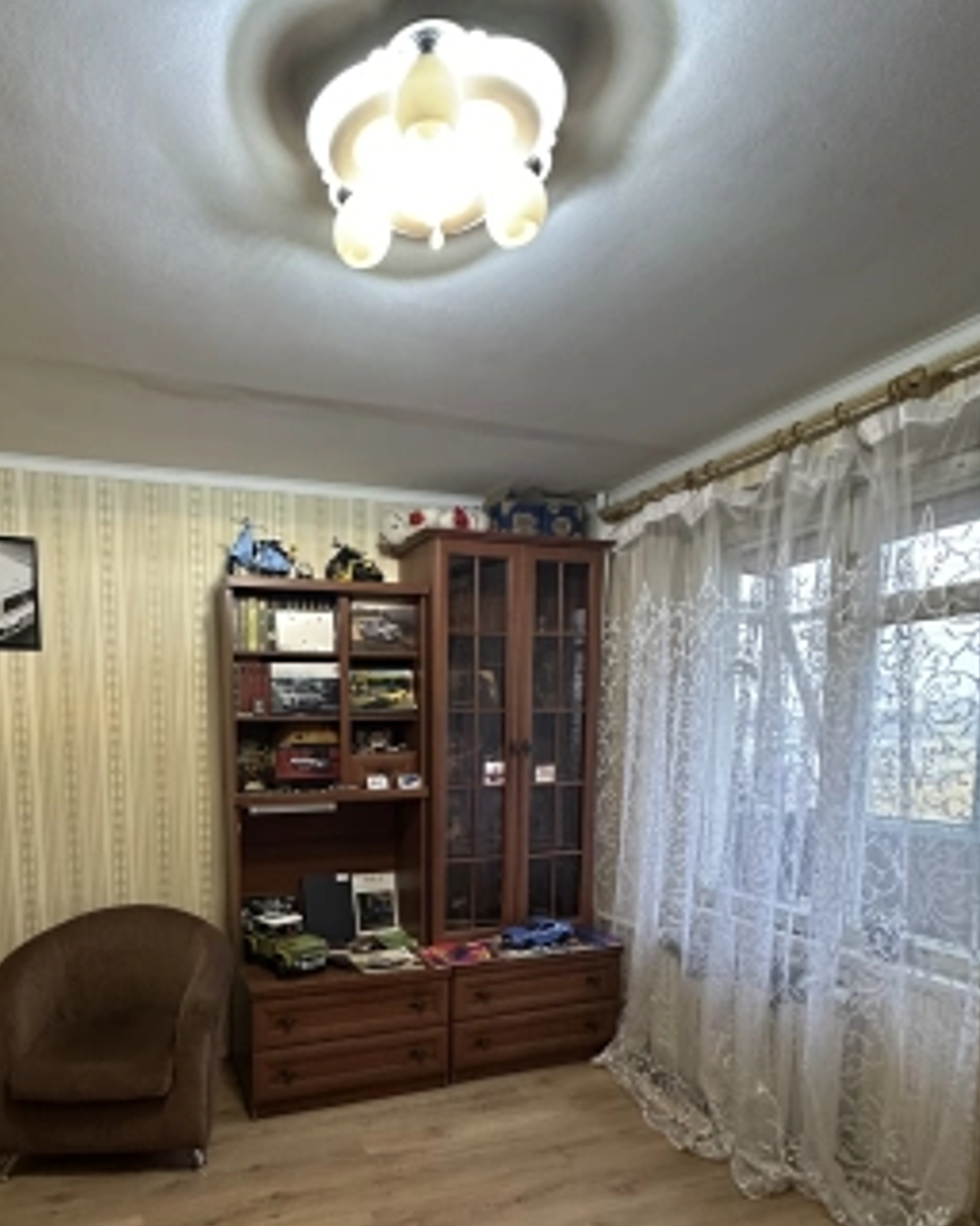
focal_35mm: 20
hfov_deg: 66.5
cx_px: 339
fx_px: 725
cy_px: 805
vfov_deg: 78.1
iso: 500
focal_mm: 2.22
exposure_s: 1/50
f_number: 2.2
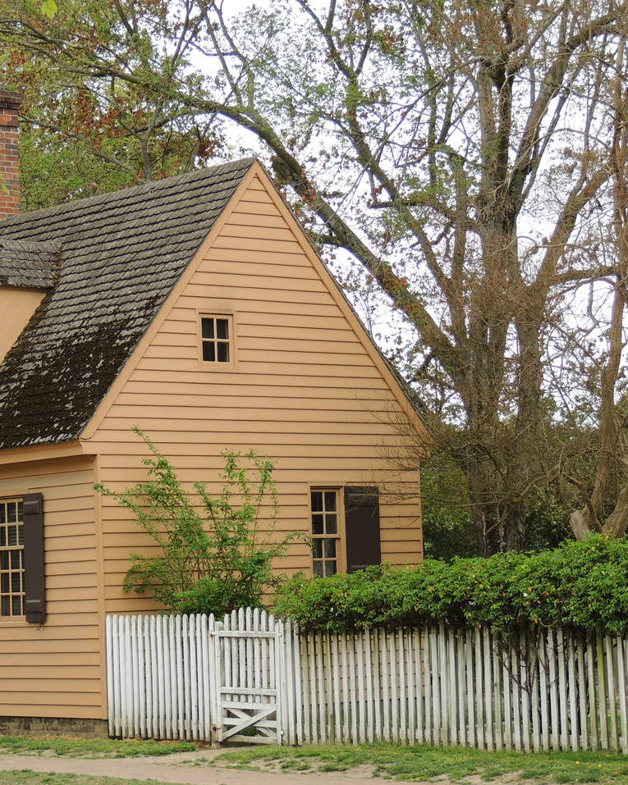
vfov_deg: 17.3
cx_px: 132
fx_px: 2580
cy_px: 392
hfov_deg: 13.8
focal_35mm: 111
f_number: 4
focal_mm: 15.1
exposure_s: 1/160
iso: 100
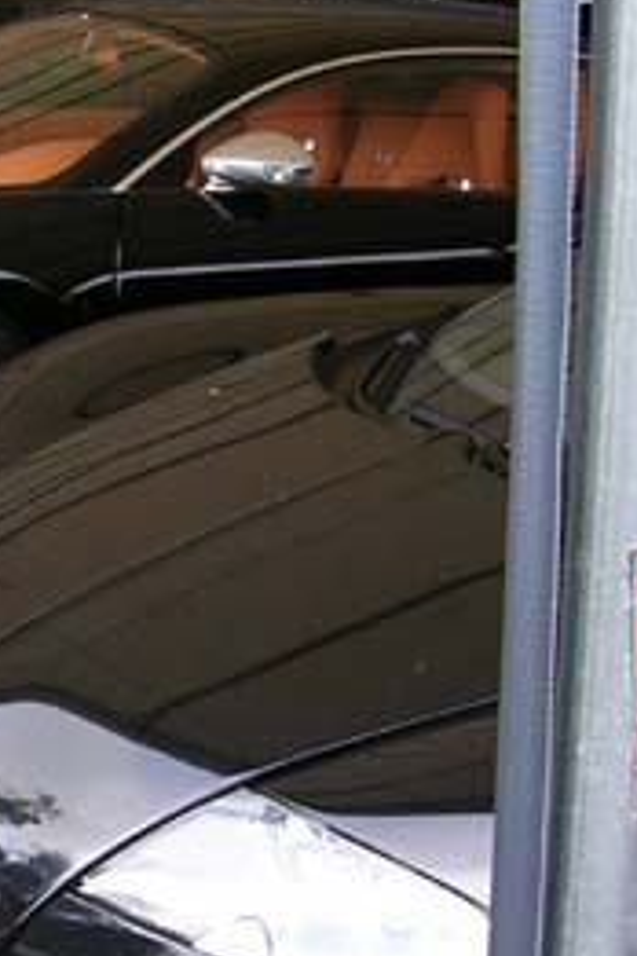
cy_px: 560
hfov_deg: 13.8
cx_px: -88
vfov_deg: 21.0
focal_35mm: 97
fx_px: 2574
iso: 50
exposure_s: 1/107
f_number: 2.8
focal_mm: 5.8
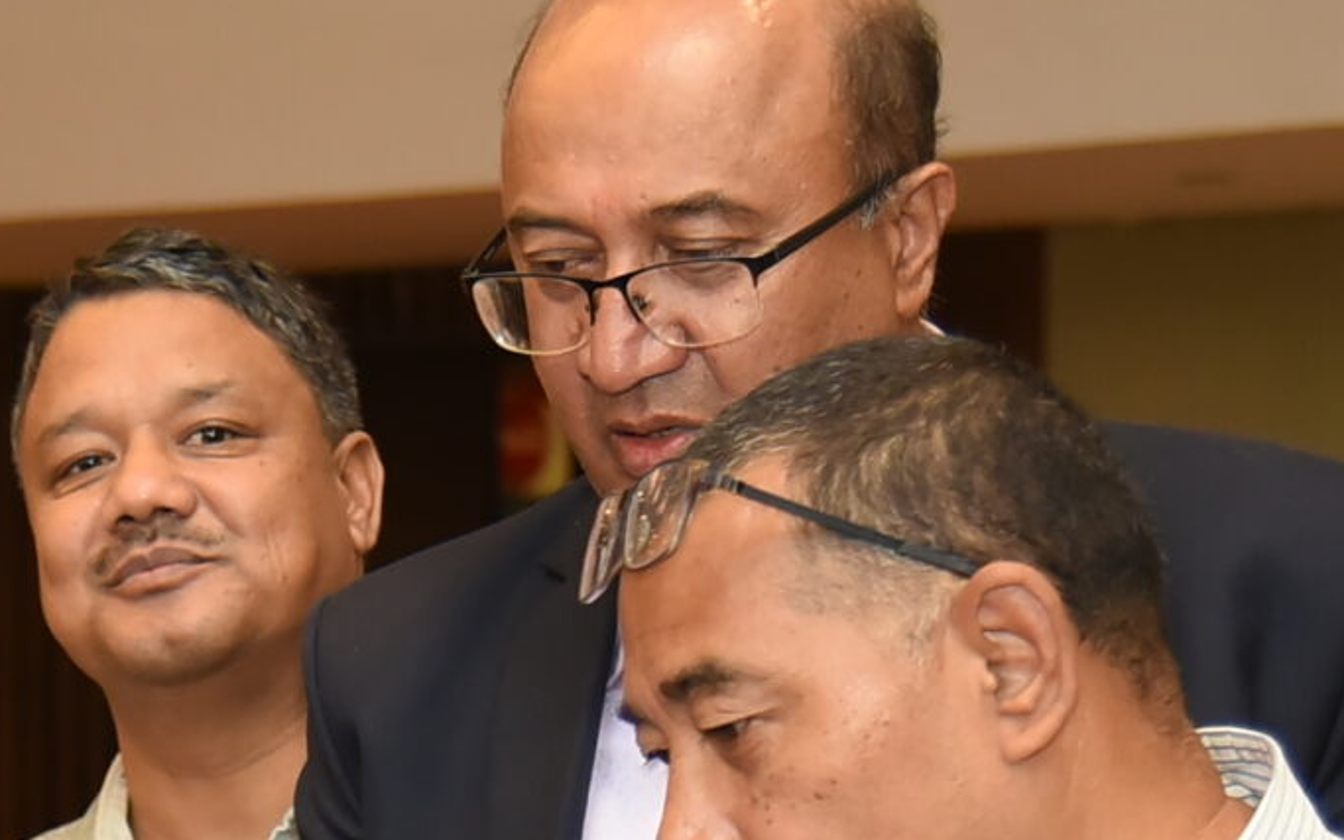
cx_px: -244
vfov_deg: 6.7
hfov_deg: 10.8
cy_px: 1421
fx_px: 6997
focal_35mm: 191
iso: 1600
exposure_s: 1/125
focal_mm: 50
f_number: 4
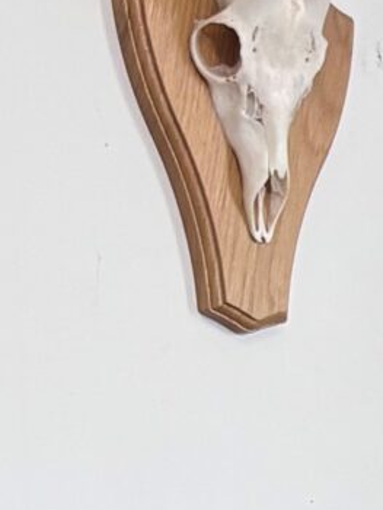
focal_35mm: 190
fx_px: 2800
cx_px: 1037
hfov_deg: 7.2
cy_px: 1204
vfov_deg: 9.3
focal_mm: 5.96
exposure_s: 1/100
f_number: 1.6
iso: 125
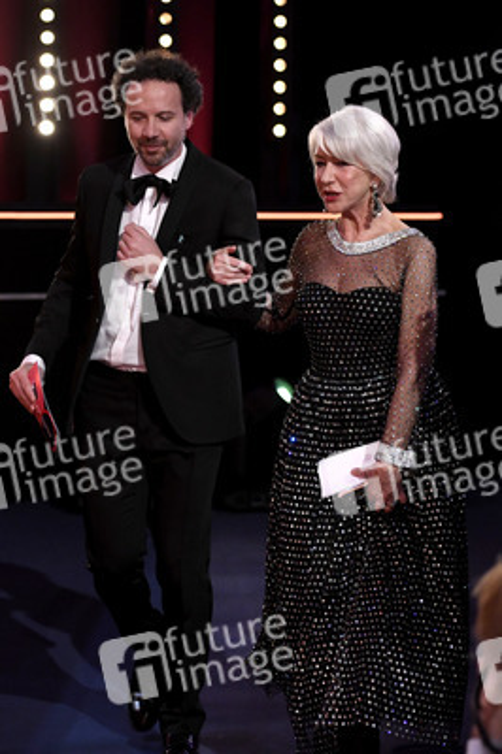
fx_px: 1467
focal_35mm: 70
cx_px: 251
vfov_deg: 28.9
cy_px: 377
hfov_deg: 19.4
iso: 3200
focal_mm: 70
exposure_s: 1/250
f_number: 3.5
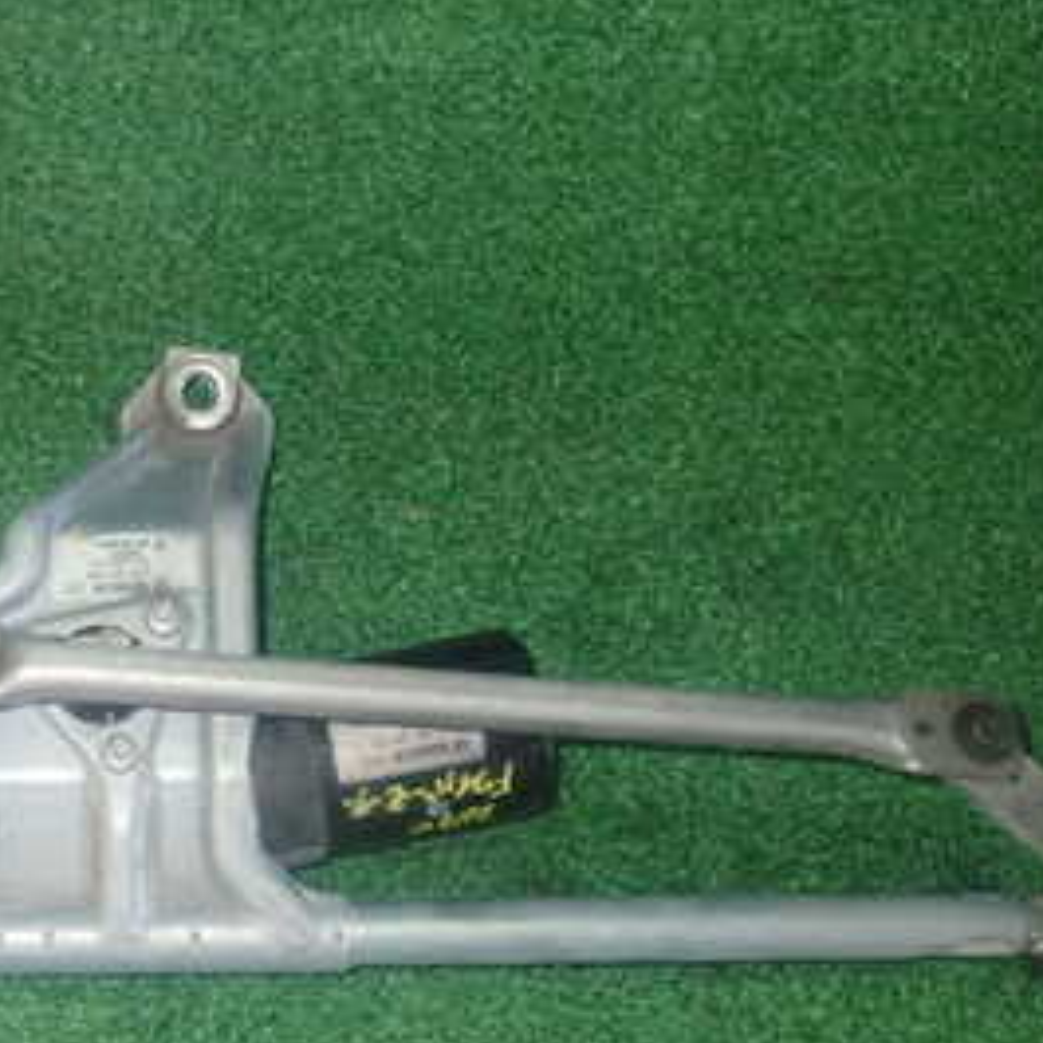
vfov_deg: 33.4
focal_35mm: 50
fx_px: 1704
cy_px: 779
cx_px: 134
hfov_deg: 32.6
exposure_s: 1/30
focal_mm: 4.5
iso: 800
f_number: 5.6
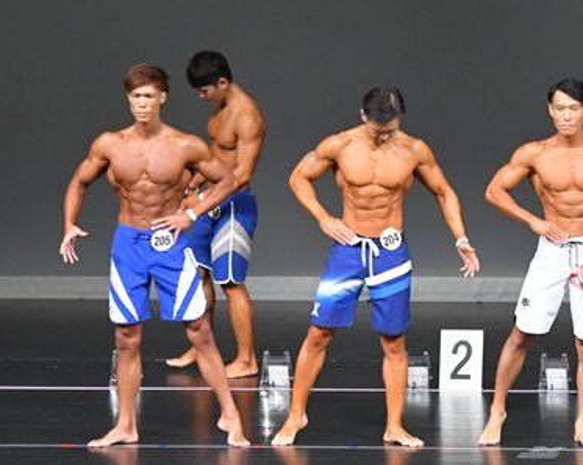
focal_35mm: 357
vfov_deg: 4.3
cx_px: 588
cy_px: 187
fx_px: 6157
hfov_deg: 5.4
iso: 5000
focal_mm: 122
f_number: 5.6
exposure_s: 1/400
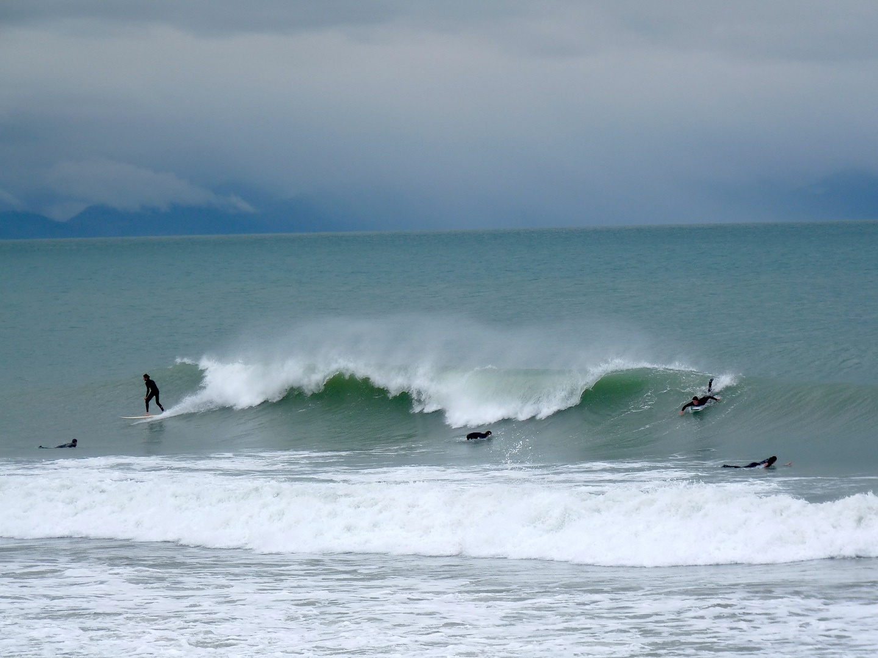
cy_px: 329
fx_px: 5200
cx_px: 439
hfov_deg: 9.7
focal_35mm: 205
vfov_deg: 7.2
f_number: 4.5
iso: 100
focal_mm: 36.4
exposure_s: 1/200
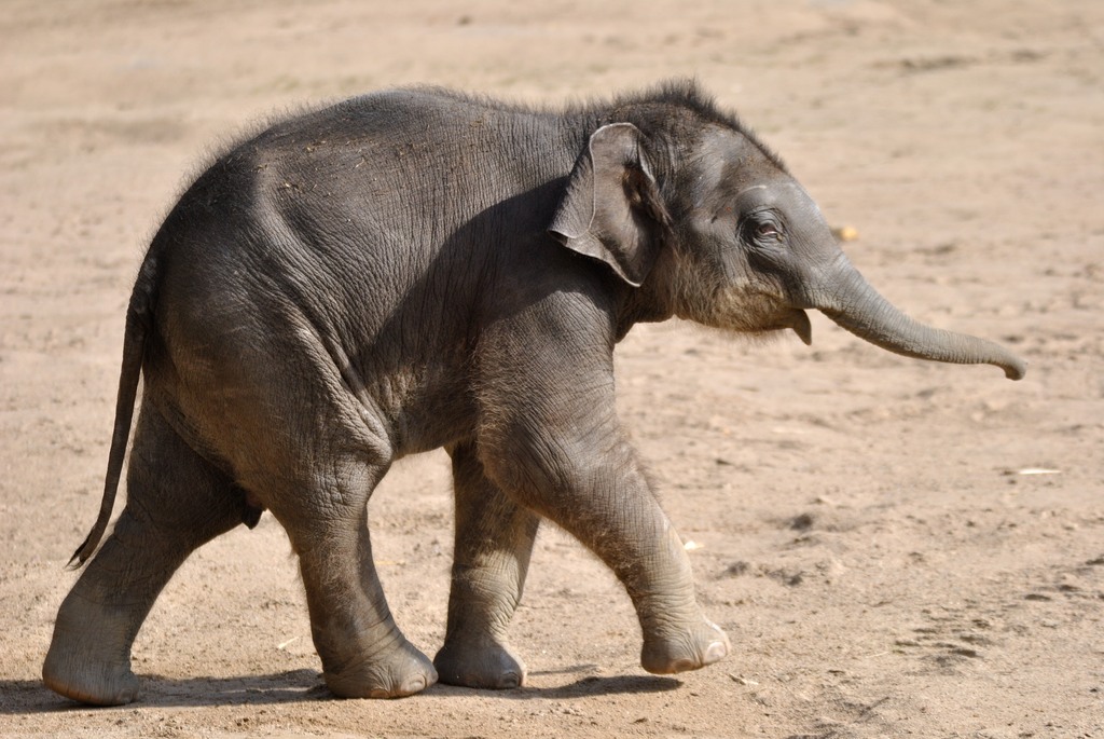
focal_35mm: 360
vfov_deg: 3.8
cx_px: 552
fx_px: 11051
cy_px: 370
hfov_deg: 5.7
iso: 200
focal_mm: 240
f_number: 5.3
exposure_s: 1/640
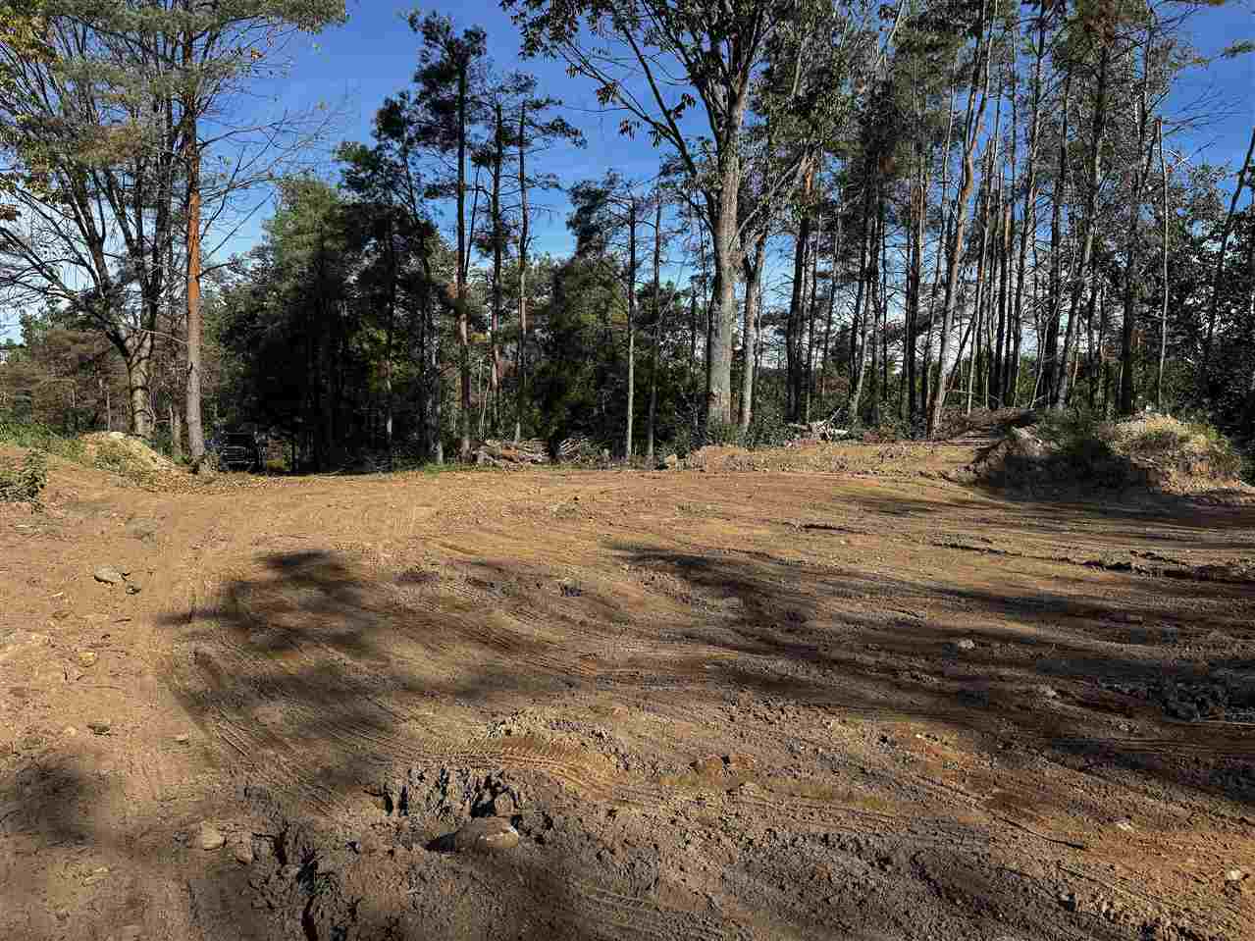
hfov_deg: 71.6
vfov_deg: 56.8
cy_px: 470
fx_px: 870
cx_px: 628
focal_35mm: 24
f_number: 1.78
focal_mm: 6.76
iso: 80
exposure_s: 1/3096
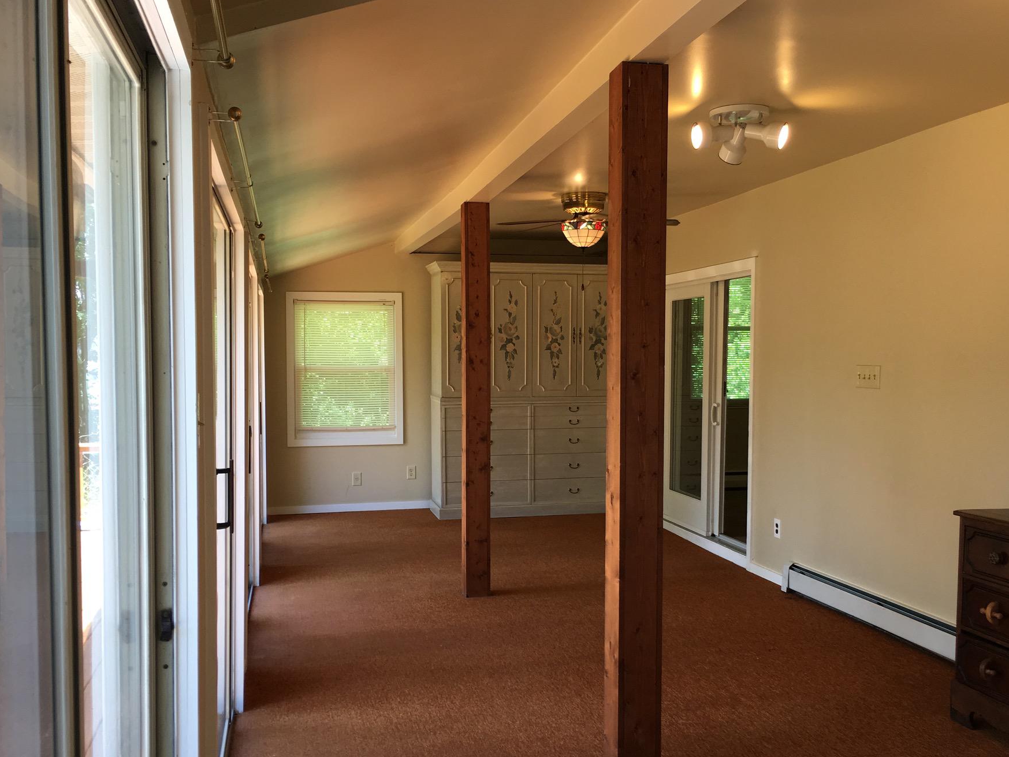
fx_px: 991
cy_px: 435
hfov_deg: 54.0
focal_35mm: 34
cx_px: 507
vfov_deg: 41.7
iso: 32
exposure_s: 1/60
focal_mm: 4.15
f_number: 2.2
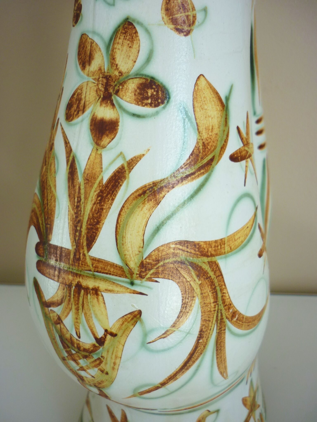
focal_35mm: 33
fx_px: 403
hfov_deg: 42.9
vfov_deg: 55.4
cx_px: 158
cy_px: 211
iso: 80
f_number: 2.8
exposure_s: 1/40
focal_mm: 5.5
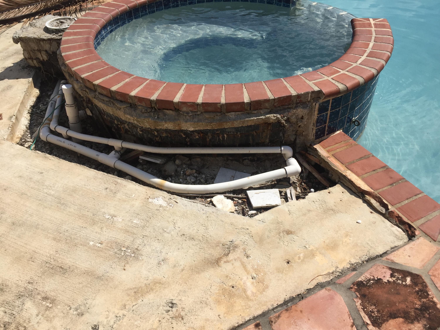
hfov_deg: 61.7
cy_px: 165
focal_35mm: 29
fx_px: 369
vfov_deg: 48.2
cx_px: 220
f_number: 2.2
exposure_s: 1/3300
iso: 32
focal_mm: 4.15
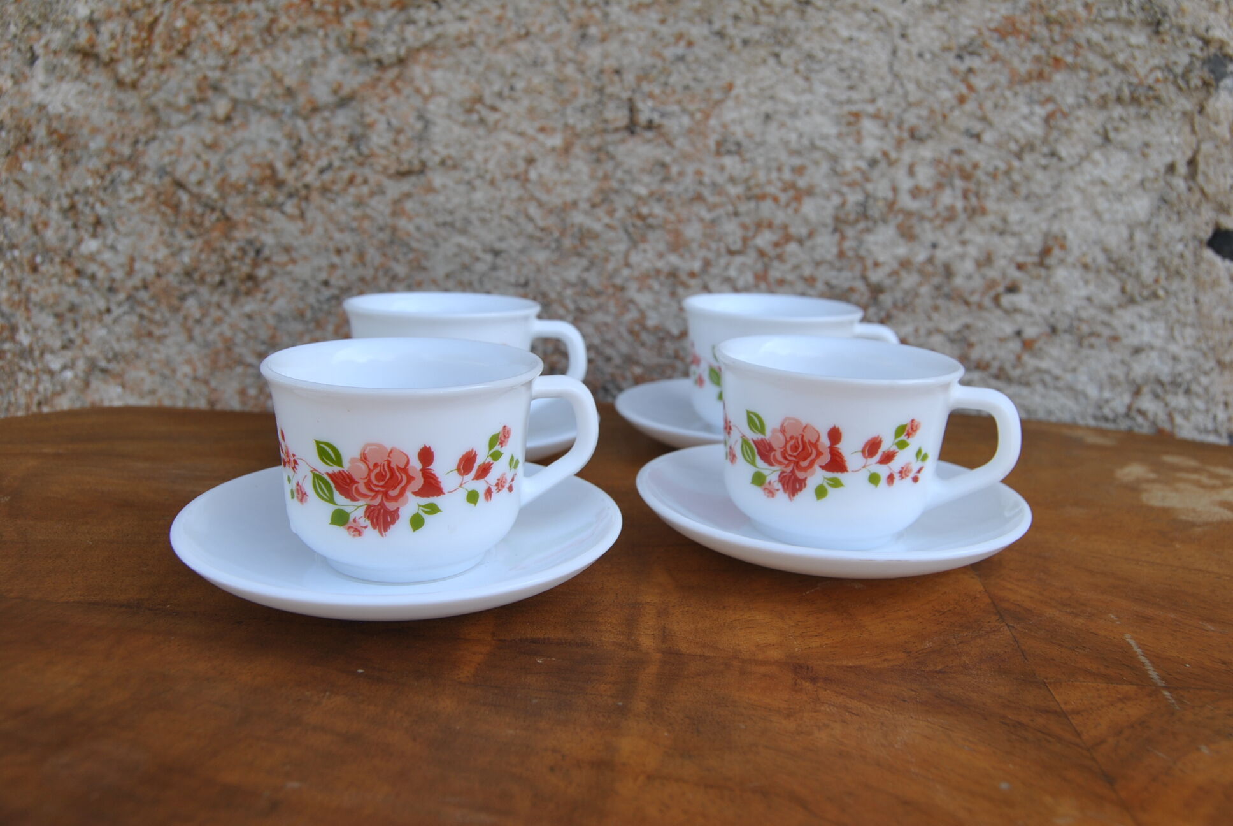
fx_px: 1132
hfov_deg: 57.2
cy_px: 413
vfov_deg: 40.1
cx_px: 616
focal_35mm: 33
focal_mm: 22
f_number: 6.3
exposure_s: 1/160
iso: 100
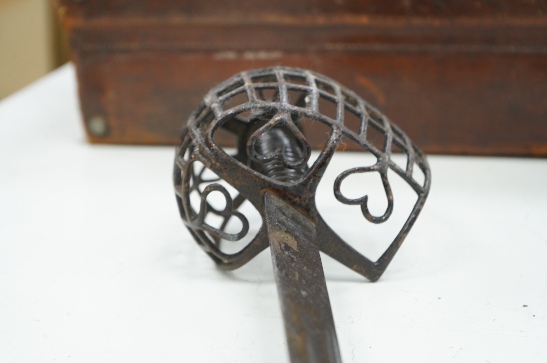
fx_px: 1063
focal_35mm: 70
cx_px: 274
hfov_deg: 28.9
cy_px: 182
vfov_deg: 19.4
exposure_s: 1/125
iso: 2500
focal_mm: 70
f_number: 6.3
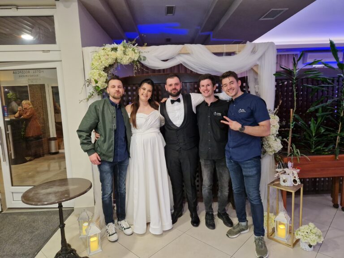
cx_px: 172
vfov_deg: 58.9
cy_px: 129
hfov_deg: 73.9
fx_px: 229
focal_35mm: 23
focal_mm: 5.4
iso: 640
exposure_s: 1/33
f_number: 1.8
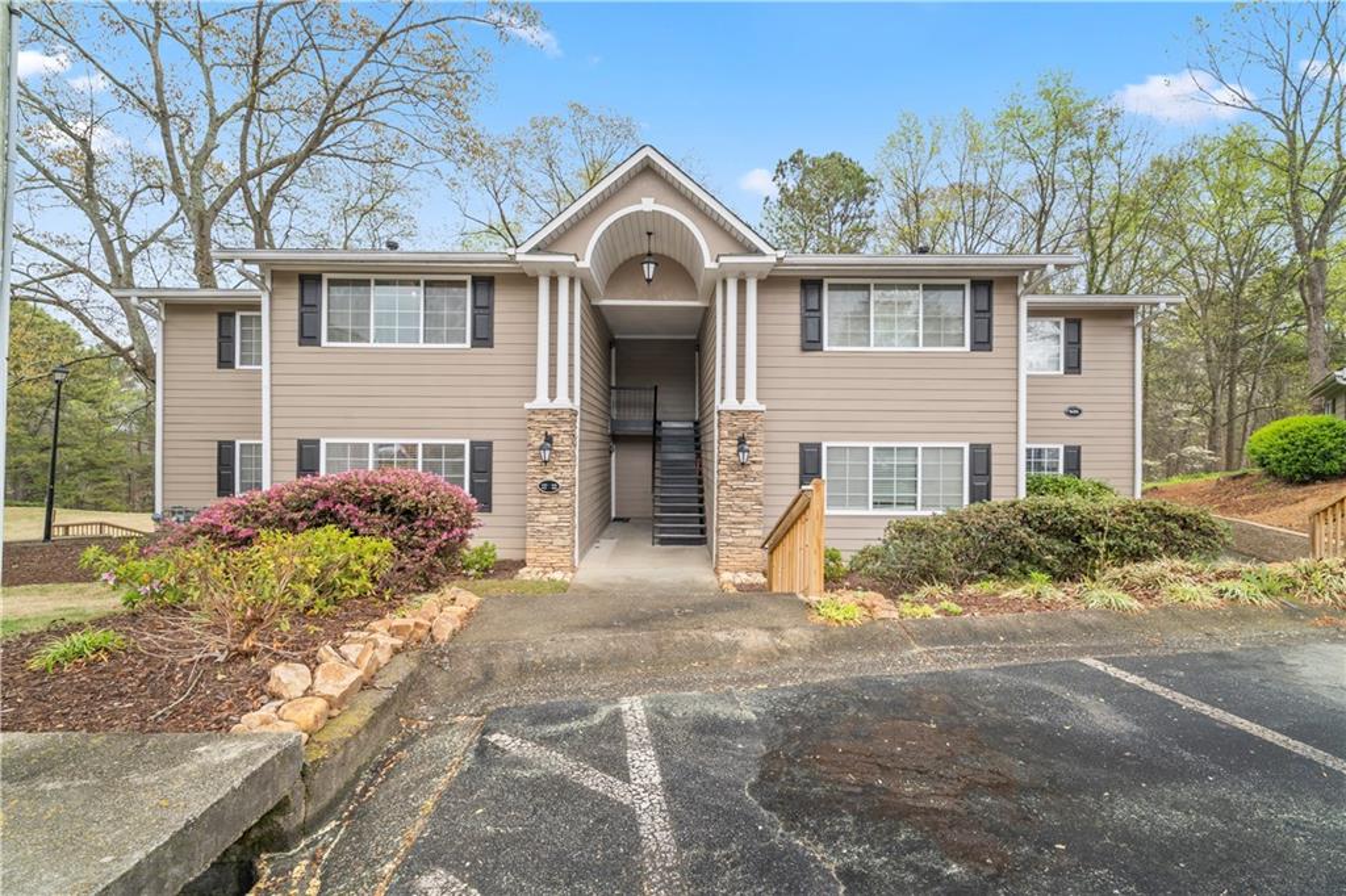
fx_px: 598
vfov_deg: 73.7
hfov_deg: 96.8
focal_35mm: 16
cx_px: 673
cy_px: 448
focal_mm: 16
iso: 250
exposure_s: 1/20
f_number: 9
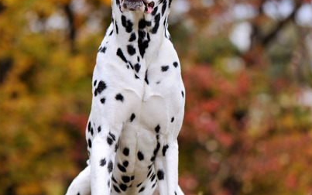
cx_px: 133
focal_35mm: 207
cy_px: 90
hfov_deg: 10.1
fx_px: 1760
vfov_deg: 6.3
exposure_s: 1/200
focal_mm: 105
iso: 250
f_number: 3.2
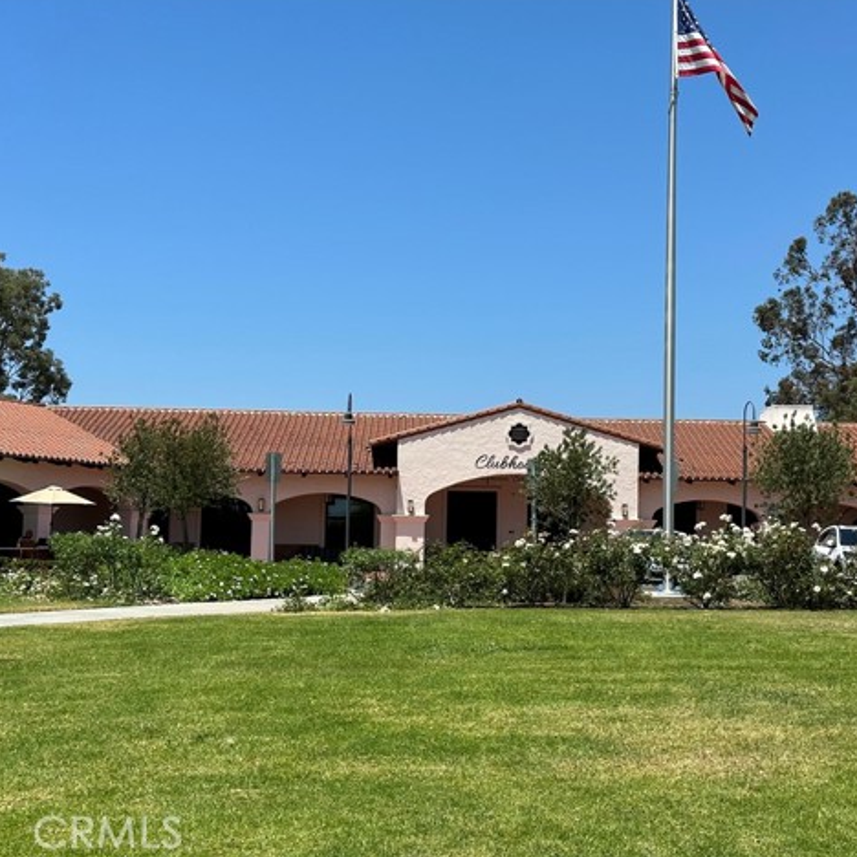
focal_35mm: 58
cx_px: 494
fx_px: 1625
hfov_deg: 29.5
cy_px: 419
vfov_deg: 29.6
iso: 64
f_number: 1.78
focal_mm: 6.86
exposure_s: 1/4785
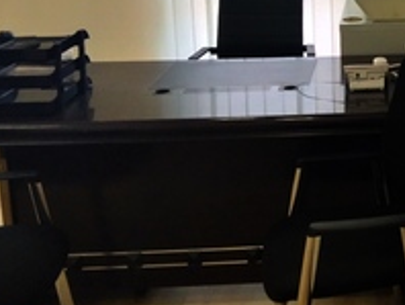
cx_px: 443
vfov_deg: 23.3
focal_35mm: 60
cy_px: -9
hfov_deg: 29.1
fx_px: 703
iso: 78
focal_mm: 2.78
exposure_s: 1/100
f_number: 2
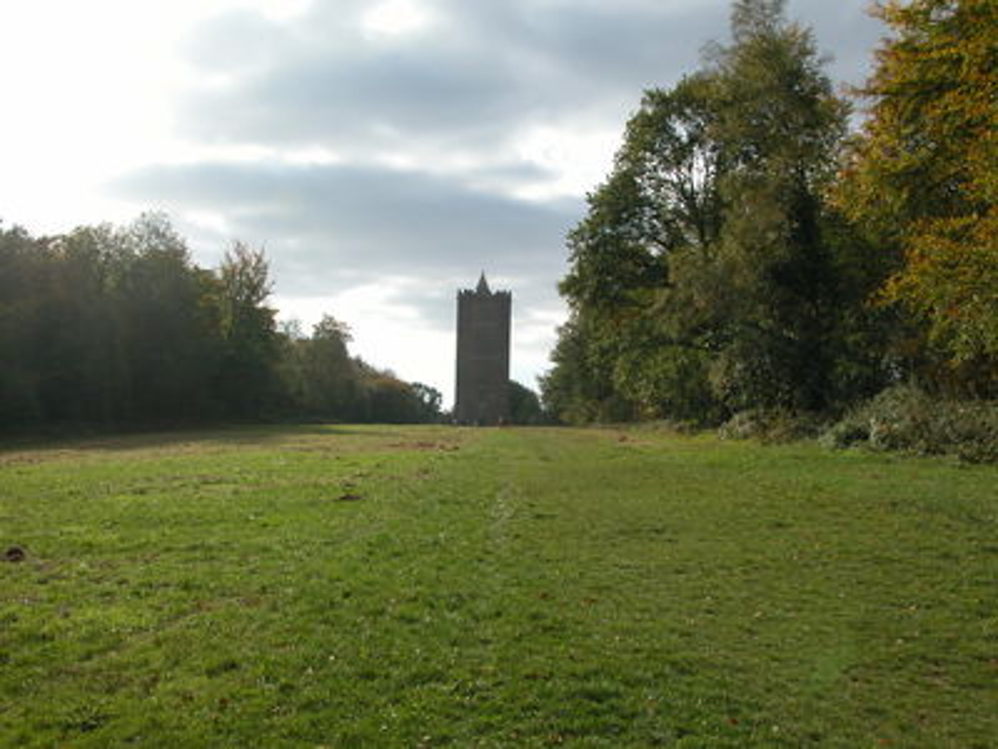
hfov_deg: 52.6
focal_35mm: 35
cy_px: 374
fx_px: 1009
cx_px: 499
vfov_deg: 40.7
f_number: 7.1
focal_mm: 8.9
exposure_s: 1/291
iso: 100
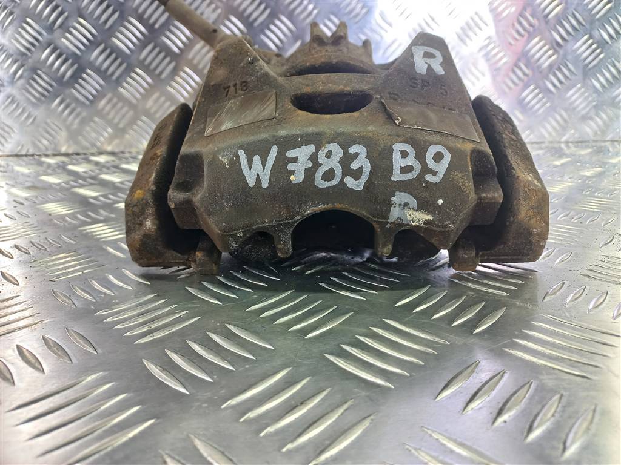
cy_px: 232
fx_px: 448
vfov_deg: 54.9
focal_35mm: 25
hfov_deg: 69.4
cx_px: 310
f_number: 1.8
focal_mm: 4.6
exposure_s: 1/50
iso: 125
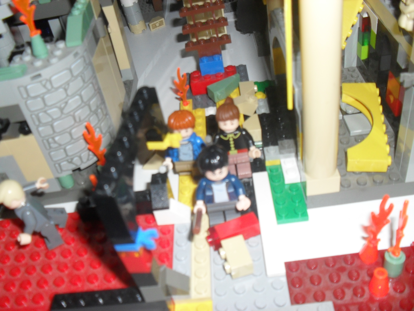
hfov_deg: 52.6
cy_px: 156
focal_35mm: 35
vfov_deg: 40.7
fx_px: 419
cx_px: 207
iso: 200
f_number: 3.2
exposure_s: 1/45
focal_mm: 6.3
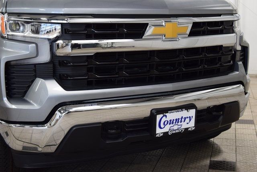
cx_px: 128
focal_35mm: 51
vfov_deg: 26.5
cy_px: 86
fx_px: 364
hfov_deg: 38.9
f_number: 6.3
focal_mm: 34
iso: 400
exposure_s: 1/15
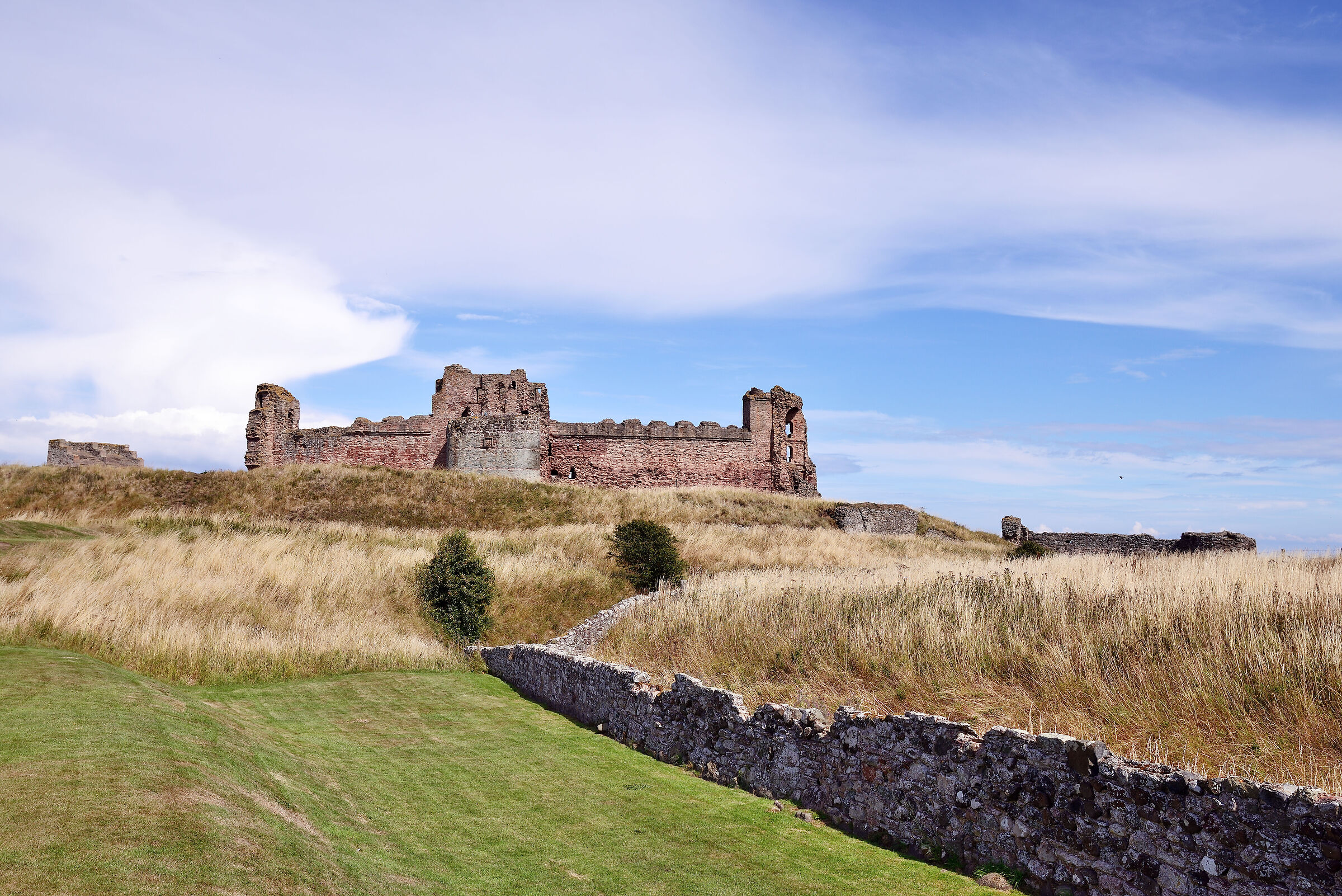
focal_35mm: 31
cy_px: 448
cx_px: 671
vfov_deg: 42.4
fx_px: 1156
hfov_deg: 60.3
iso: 100
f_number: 5.6
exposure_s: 1/640
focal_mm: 31
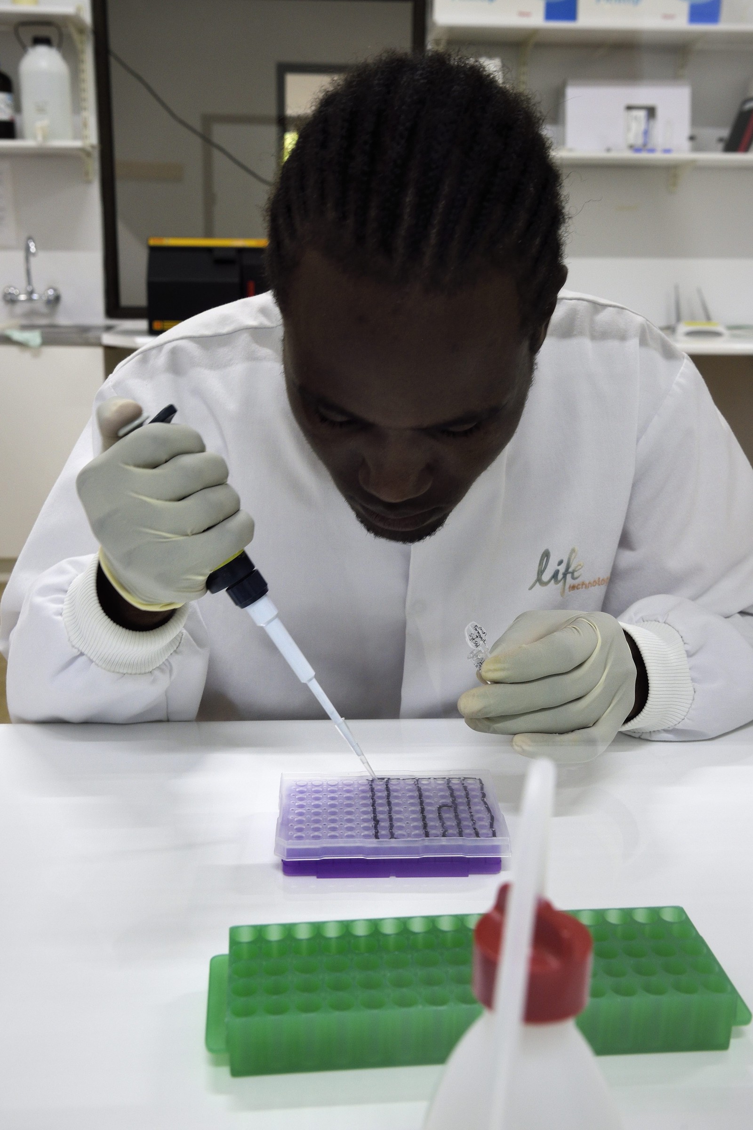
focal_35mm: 36
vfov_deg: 53.1
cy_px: 565
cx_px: 376
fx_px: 1129
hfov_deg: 36.9
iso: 800
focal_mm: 36
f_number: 9
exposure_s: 1/10
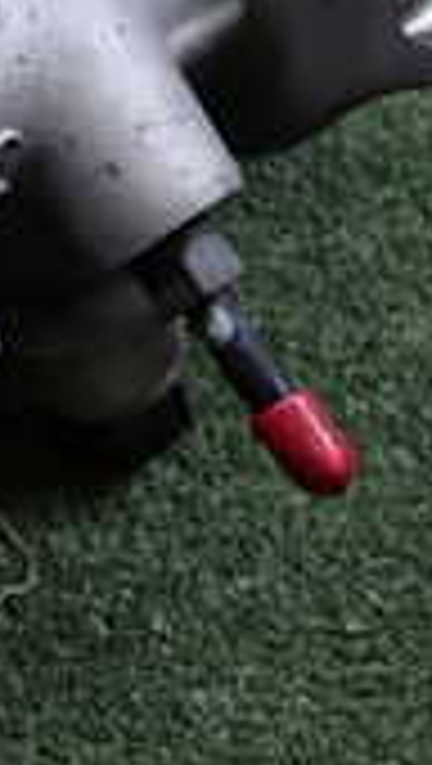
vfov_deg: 21.2
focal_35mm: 96
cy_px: -50
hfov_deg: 11.7
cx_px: -356
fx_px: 1949
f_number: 2
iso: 100
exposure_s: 1/200
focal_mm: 4.5
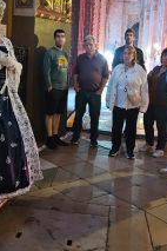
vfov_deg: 43.2
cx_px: 60
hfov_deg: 29.7
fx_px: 313
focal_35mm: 45
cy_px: 92
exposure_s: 1/17
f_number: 1.8
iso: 2000
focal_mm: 5.4
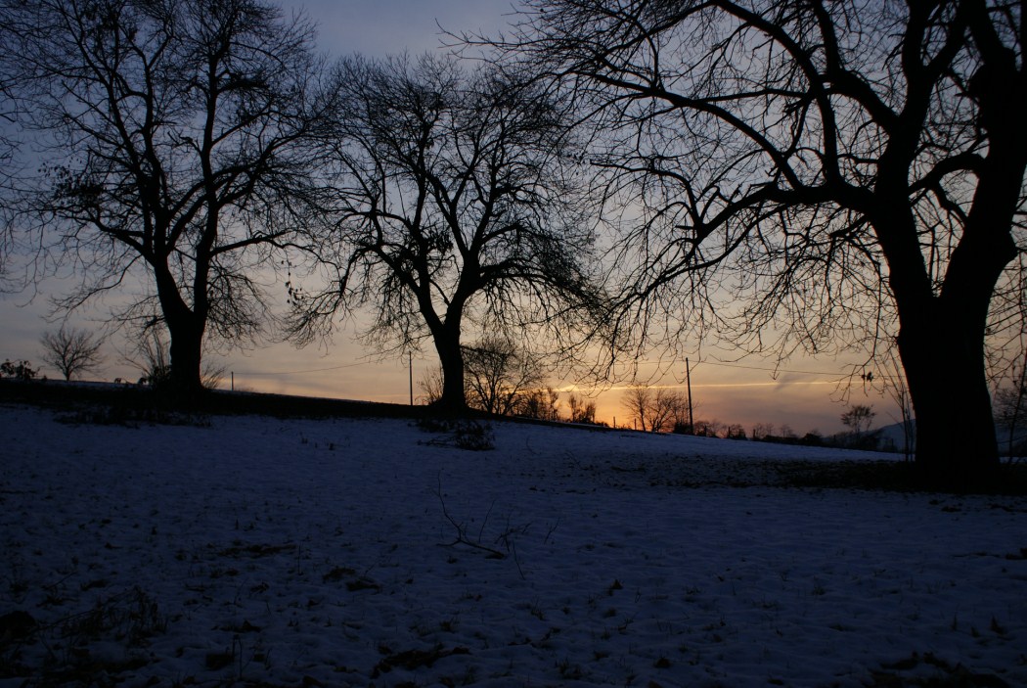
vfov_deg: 43.7
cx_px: 514
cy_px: 344
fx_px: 857
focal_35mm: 30
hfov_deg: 61.9
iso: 100
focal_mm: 20
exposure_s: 1/320
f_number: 4.5
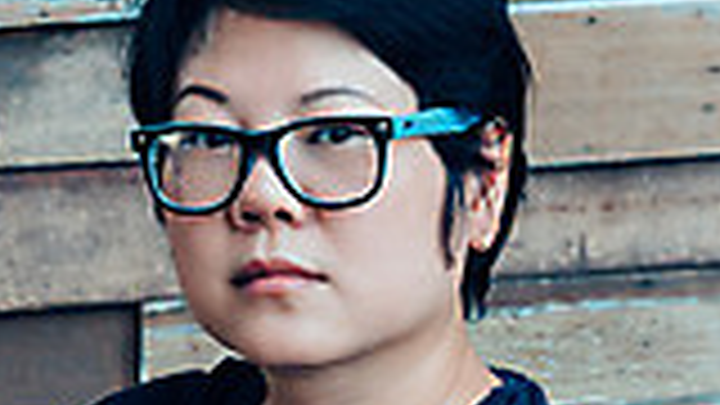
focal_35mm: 222
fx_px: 4238
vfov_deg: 5.5
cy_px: 464
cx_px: 218
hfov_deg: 9.7
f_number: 8
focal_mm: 85
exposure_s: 1/160
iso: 400
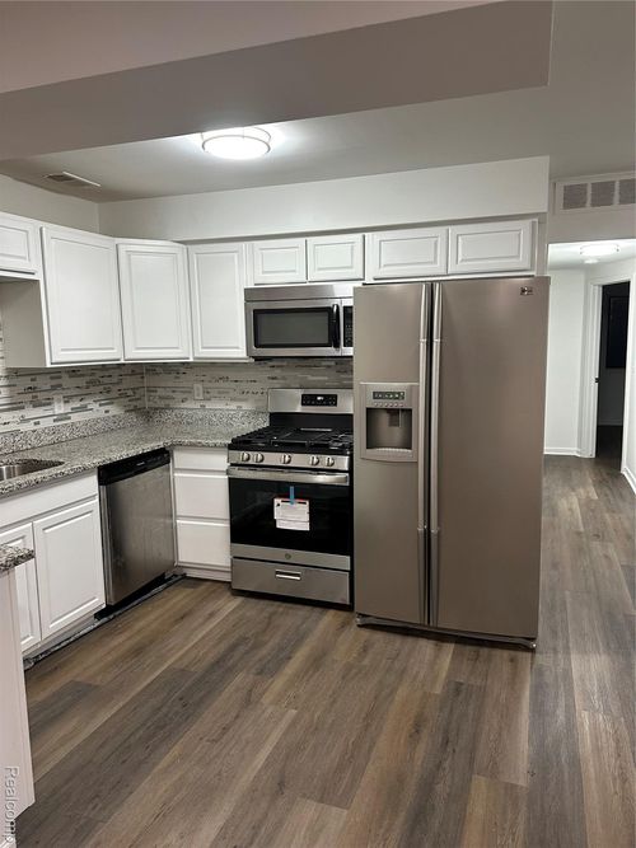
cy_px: 424
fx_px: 588
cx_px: 318
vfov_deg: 71.6
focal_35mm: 24
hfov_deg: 56.8
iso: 200
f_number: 1.78
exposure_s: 1/60
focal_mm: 6.86
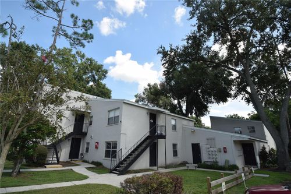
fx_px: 139
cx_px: 146
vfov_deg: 69.6
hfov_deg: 92.5
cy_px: 97
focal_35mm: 17
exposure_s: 1/200
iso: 100
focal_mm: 11.5
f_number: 8
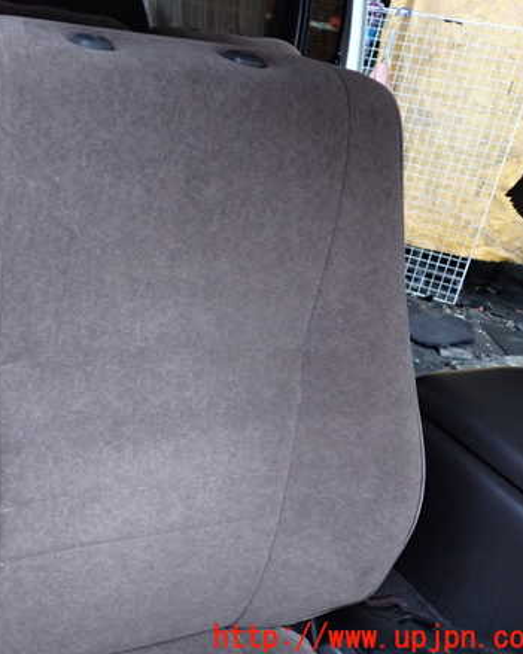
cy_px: 322
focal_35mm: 40
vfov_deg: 45.8
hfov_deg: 36.1
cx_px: 103
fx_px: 774
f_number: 2.3
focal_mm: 5.4
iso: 250
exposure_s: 1/30
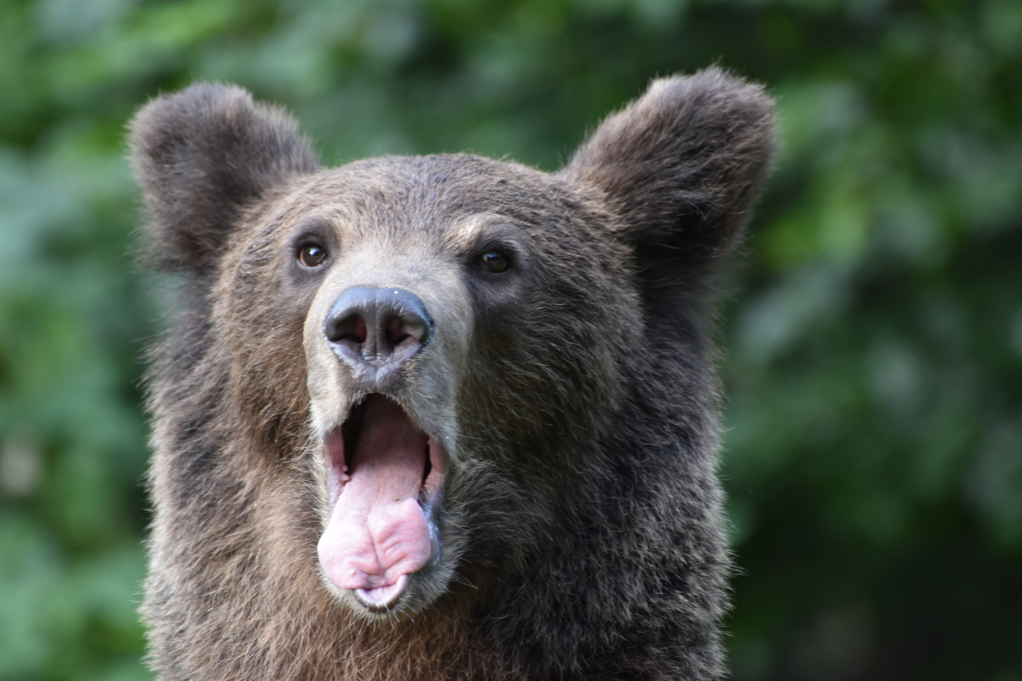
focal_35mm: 450
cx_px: 511
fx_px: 12774
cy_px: 340
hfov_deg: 4.6
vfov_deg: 3.1
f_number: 5.6
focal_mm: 300
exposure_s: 1/160
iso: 800
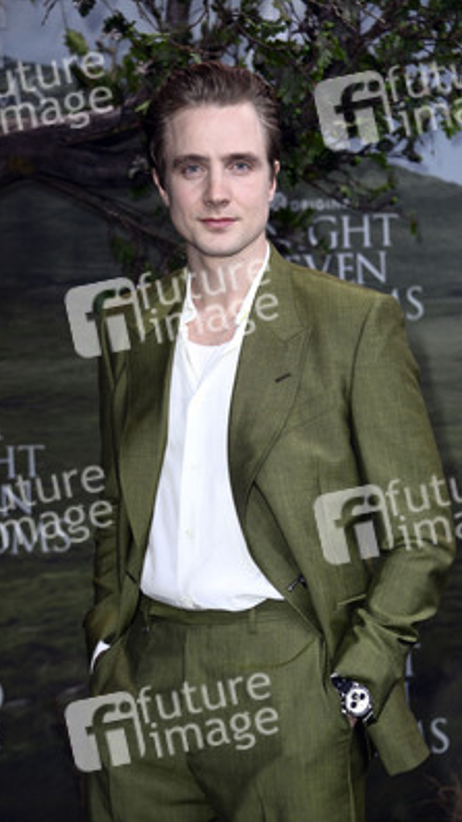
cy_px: 412
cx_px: 232
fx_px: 2115
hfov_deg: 12.5
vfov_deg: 22.0
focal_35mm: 97
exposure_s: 1/250
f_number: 5.6
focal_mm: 92
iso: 640
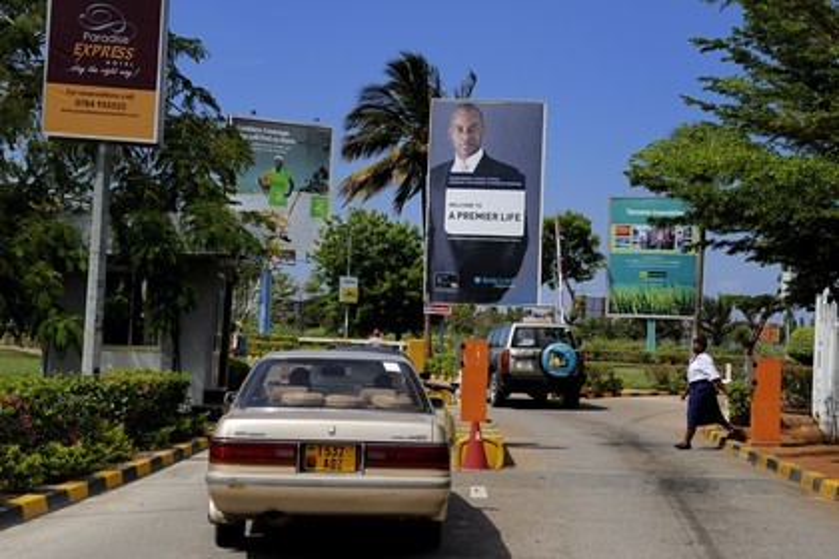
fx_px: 1282
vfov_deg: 24.6
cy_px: 280
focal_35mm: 55
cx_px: 420
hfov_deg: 36.2
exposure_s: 1/800
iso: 400
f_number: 9
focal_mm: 55
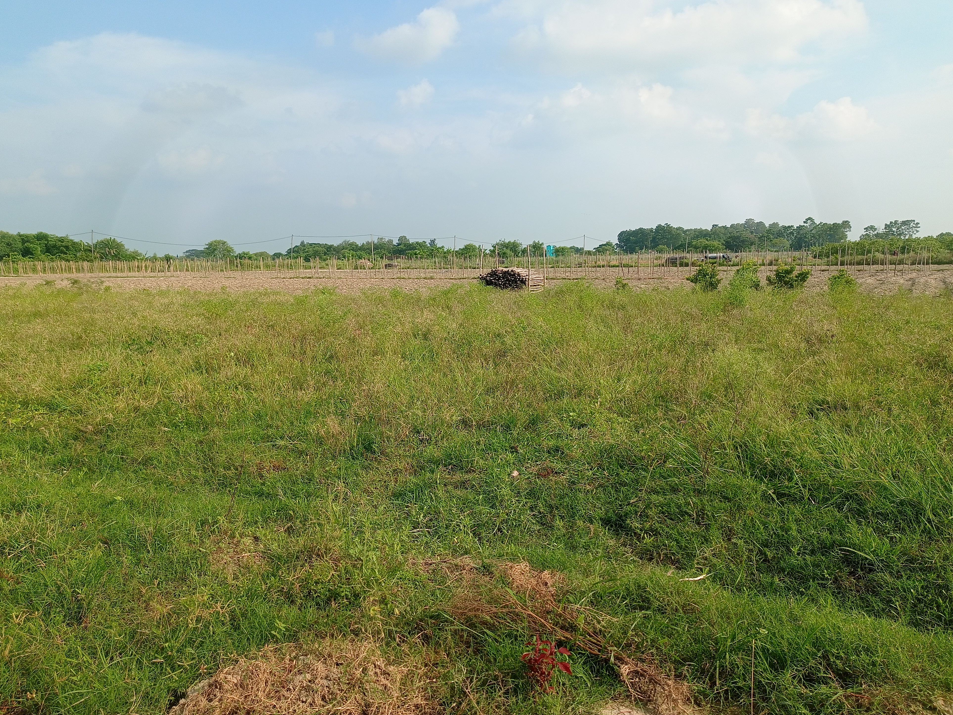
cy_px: 361
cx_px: 467
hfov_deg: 61.7
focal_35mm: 29
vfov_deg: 48.2
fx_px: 798
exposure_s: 1/2519
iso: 101
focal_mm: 4.7
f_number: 1.79
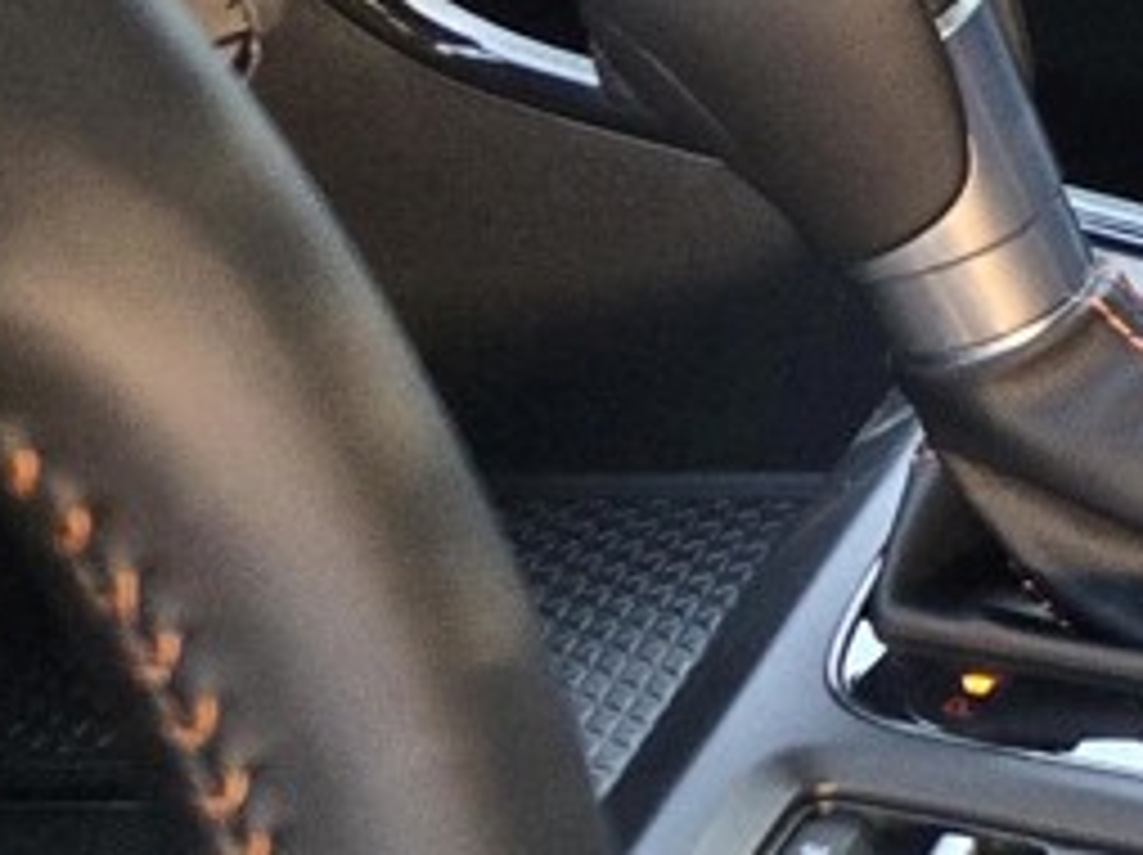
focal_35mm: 145
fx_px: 4783
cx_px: 3465
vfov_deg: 10.1
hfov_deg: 10.0
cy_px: 27
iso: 320
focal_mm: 5.4
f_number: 1.8
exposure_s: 1/100
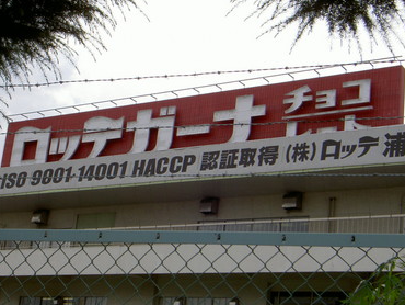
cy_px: 167
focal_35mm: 73
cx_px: 204
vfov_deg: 20.2
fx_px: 855
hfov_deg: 26.7
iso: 50
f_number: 6.4
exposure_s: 1/400
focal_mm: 9.9
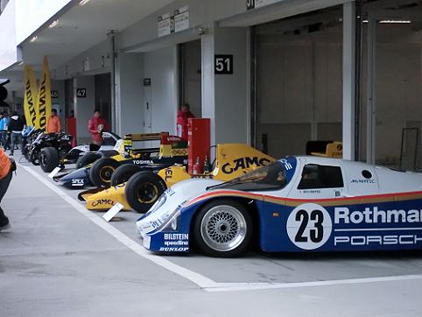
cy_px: 158
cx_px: 211
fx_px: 903
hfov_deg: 26.3
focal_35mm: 74
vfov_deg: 19.9
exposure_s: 1/320
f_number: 5.4
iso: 800
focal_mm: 13
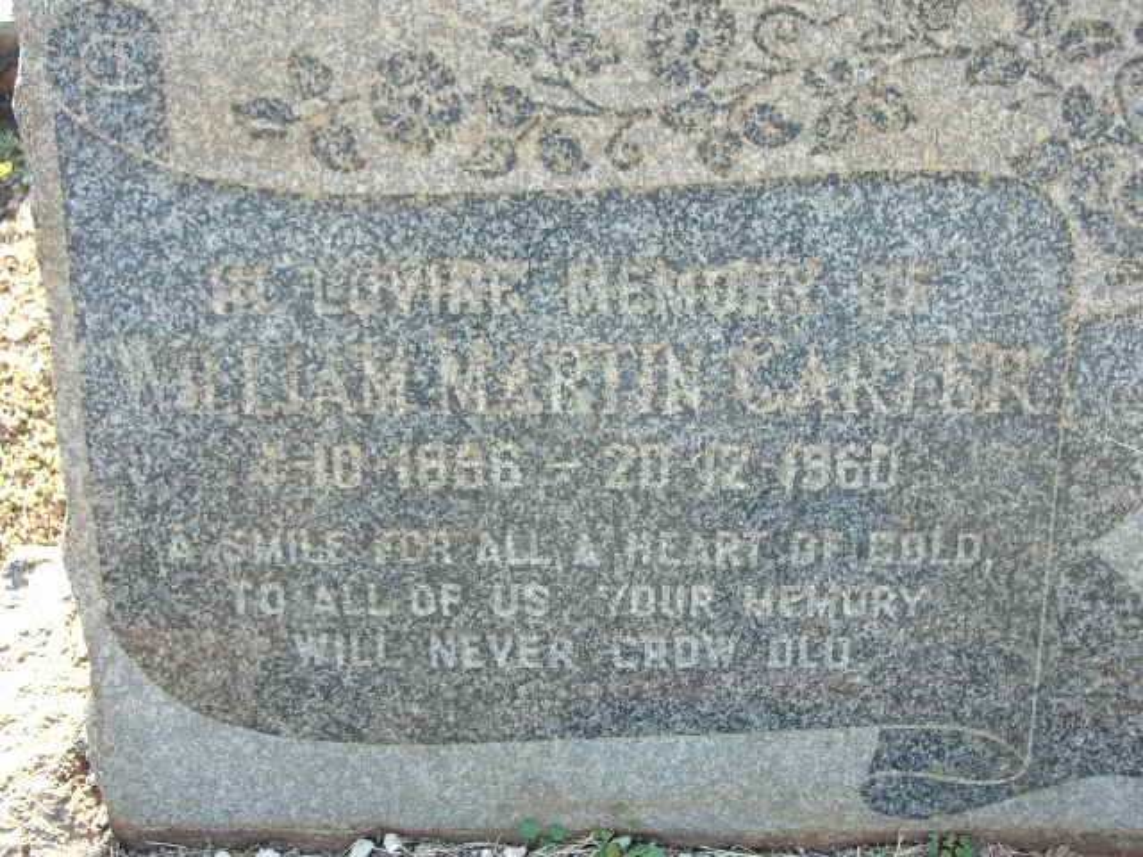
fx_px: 1618
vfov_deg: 29.7
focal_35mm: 49
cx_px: 572
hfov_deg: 38.9
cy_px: 428
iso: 100
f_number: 3.1
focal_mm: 8.2
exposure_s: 1/80
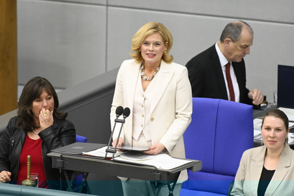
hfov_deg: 4.1
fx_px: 4080
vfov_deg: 2.7
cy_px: 98
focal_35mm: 500
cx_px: 147
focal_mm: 500
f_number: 5.6
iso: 8000
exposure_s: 1/400
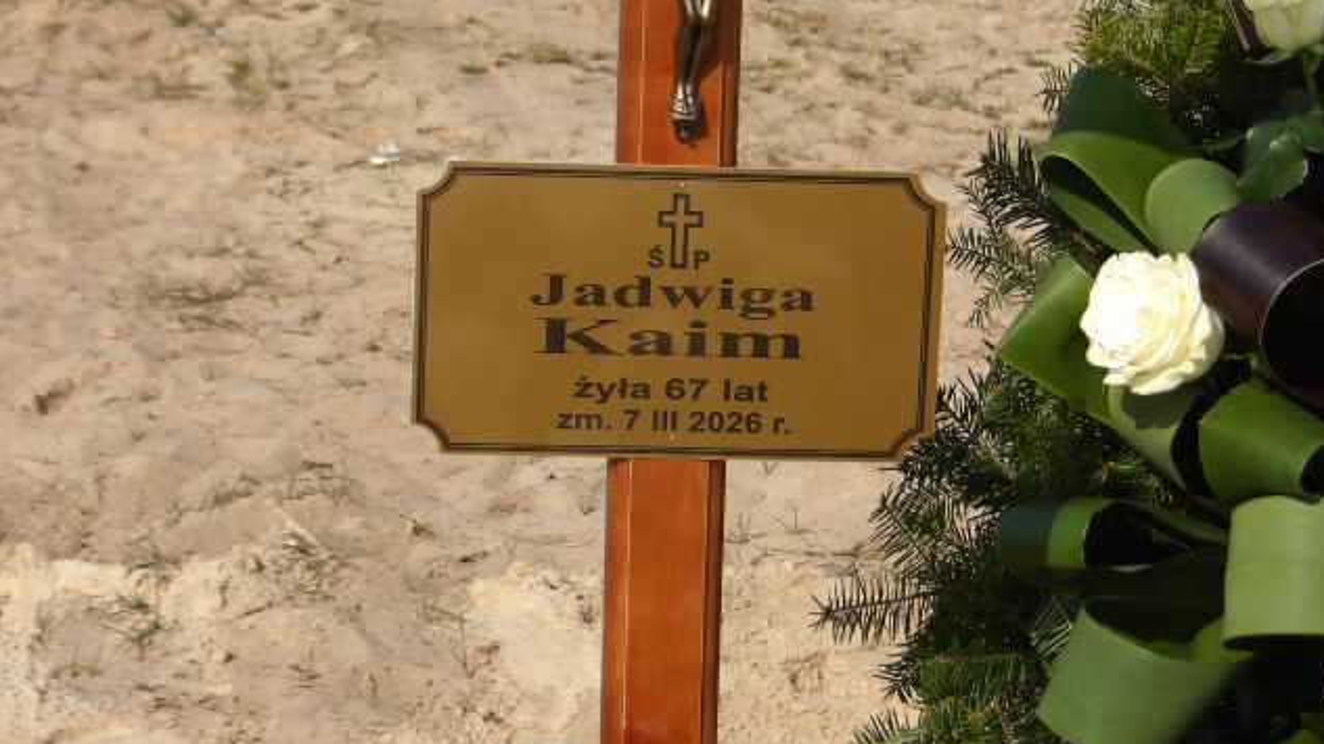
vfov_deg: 10.2
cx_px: 667
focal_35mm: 119
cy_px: 328
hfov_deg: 18.0
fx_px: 4178
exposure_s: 1/373
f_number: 6.6
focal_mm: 19.6
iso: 100
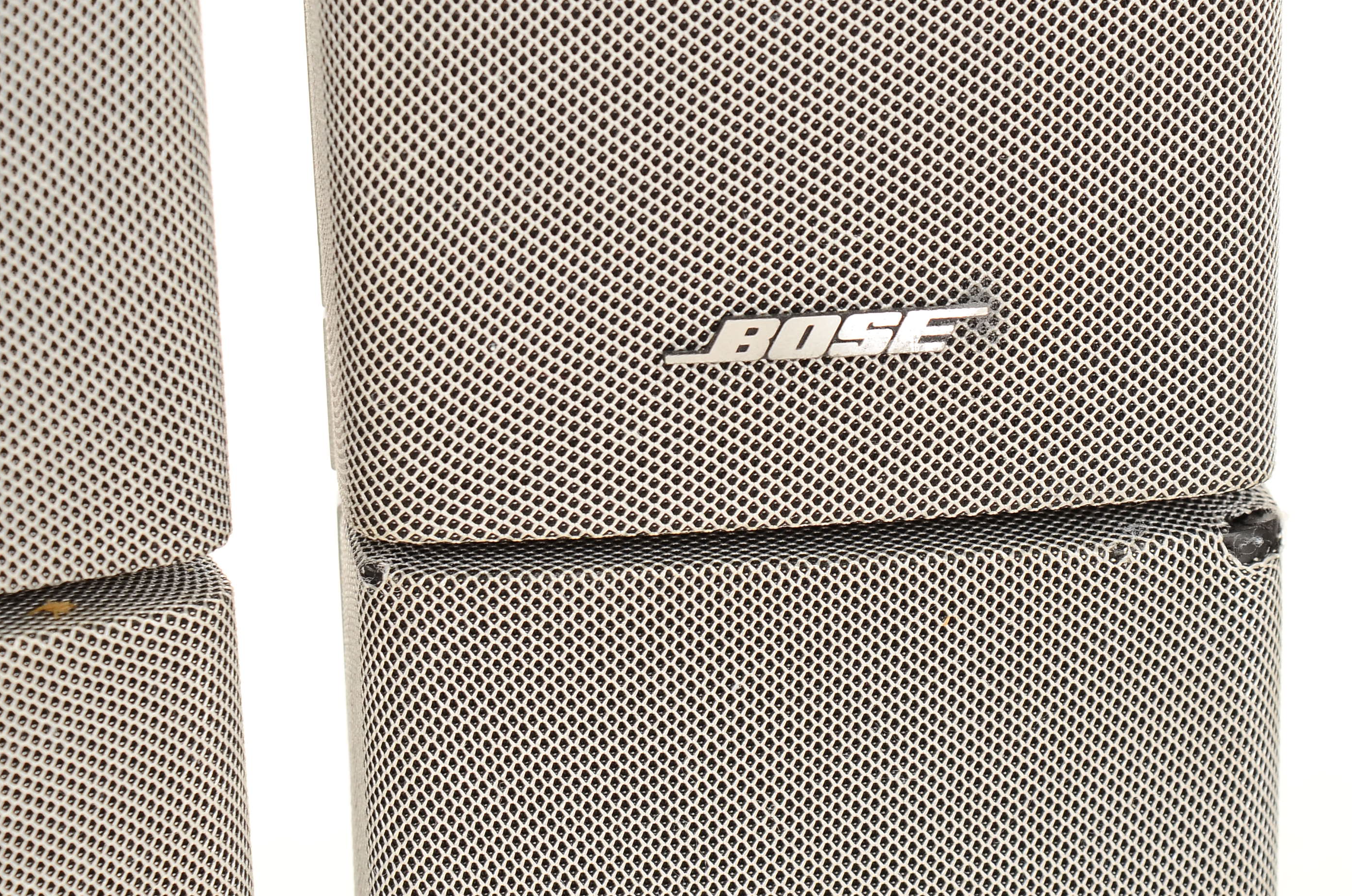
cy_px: 370
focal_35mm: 110
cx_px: 855
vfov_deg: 12.4
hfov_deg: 18.6
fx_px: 4110
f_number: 10
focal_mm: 55
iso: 320
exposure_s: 1/60
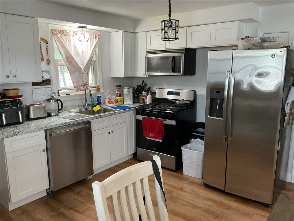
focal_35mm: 29
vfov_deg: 48.2
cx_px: 147
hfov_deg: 61.7
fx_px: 246
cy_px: 110
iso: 160
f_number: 1.8
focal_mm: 3
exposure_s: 1/60
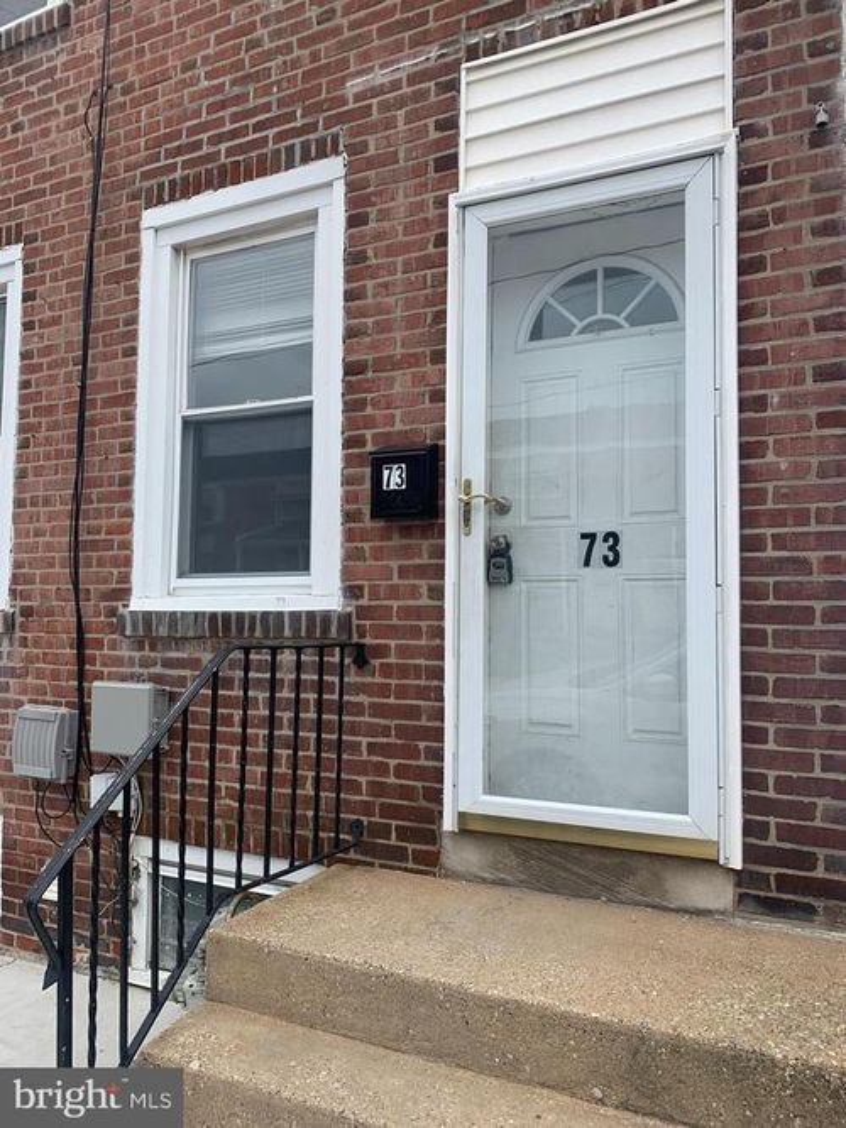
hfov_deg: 53.0
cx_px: 423
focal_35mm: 26
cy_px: 564
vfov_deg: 67.3
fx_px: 848
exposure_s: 1/1021
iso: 25
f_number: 1.8
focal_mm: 4.25
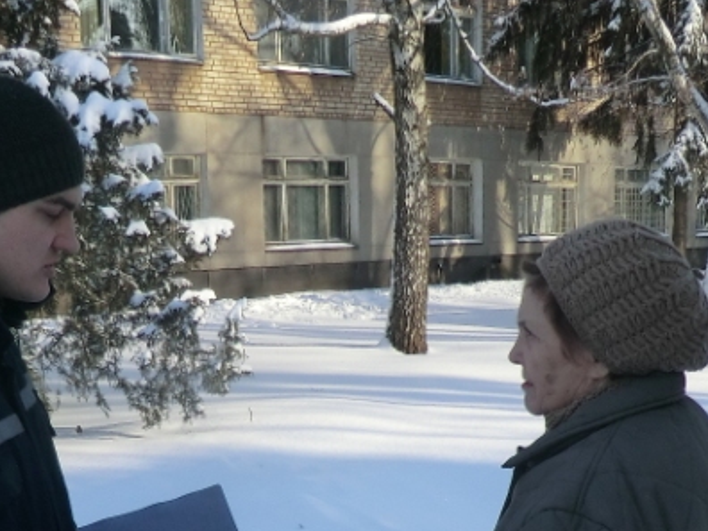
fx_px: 1268
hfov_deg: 31.2
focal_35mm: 62
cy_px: 595
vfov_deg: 22.2
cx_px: 343
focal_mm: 4.3
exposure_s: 1/640
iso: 80
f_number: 3.2
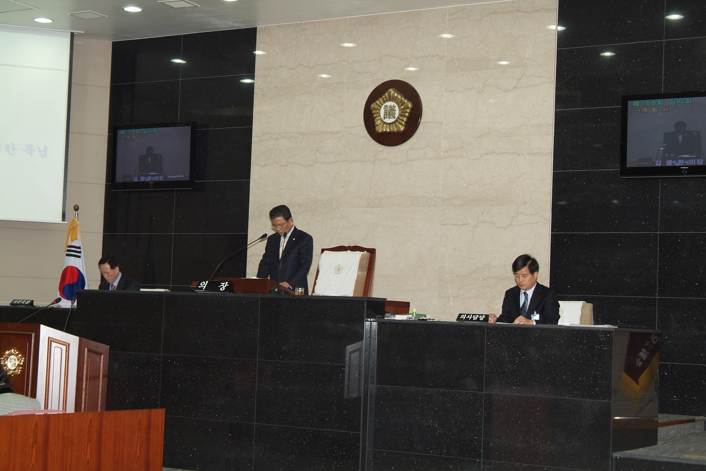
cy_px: 236
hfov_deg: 31.9
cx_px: 353
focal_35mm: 63
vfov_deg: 21.6
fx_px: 1235
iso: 400
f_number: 5.6
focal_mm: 42
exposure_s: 1/60
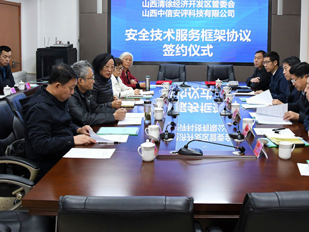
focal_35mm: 43
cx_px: 189
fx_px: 384
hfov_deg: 43.6
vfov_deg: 33.2
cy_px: 71
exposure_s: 1/100
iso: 2000
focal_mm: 18
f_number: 5
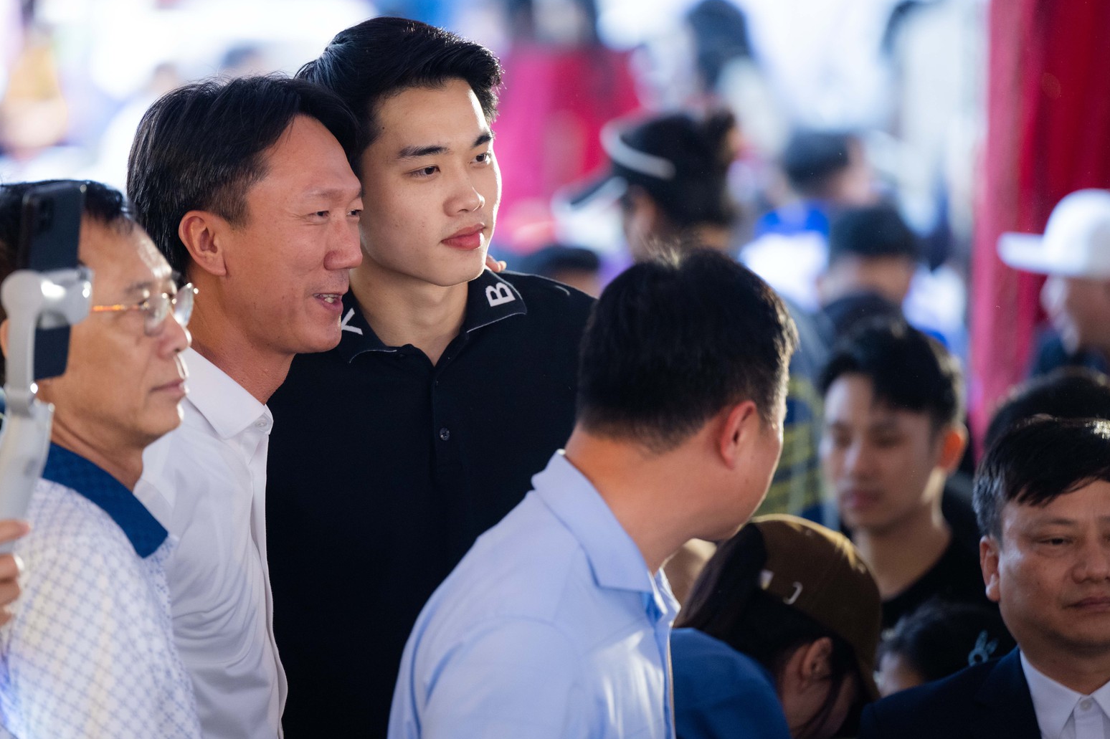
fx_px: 7767
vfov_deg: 5.4
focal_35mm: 252
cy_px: 335
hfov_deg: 8.2
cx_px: 476
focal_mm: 195
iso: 1250
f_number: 2.8
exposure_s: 1/320
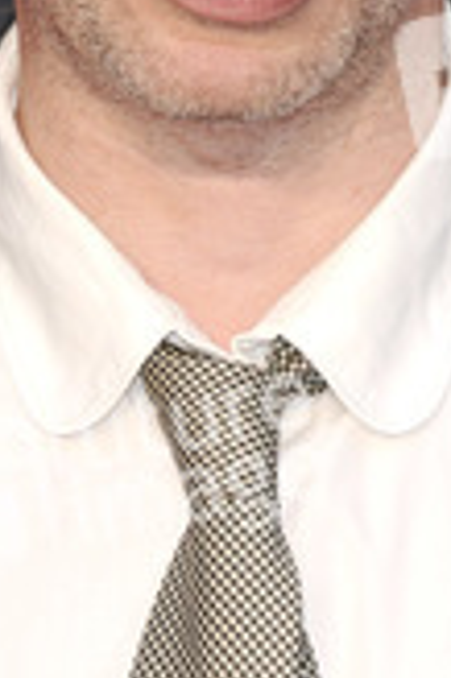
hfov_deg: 2.3
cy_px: -145
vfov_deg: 3.4
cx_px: 234
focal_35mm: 604
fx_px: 11377
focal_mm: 165
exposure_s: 1/200
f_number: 5
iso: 320
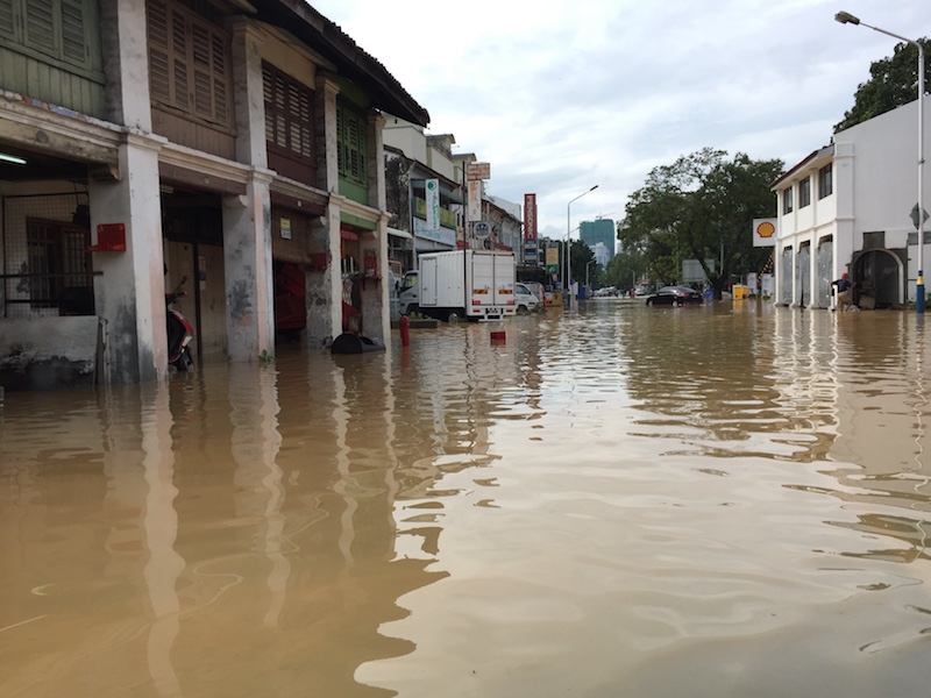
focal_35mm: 29
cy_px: 349
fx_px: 780
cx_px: 466
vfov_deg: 48.2
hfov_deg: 61.7
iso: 32
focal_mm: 4.15
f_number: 2.2
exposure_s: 1/964
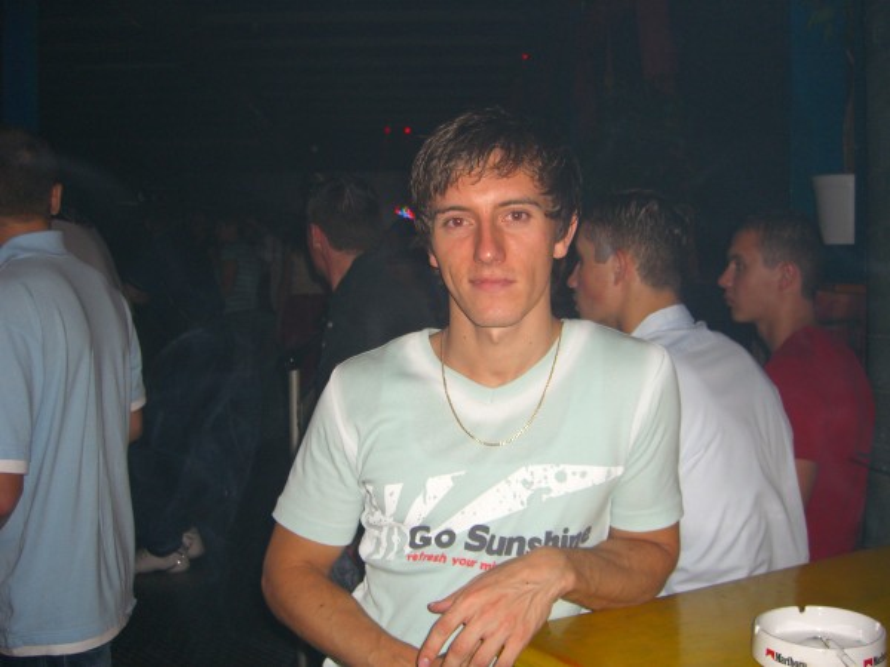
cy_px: 334
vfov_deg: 37.7
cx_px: 445
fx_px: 977
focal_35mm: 38
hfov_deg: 49.0
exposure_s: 1/60
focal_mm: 7.9
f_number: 2.8
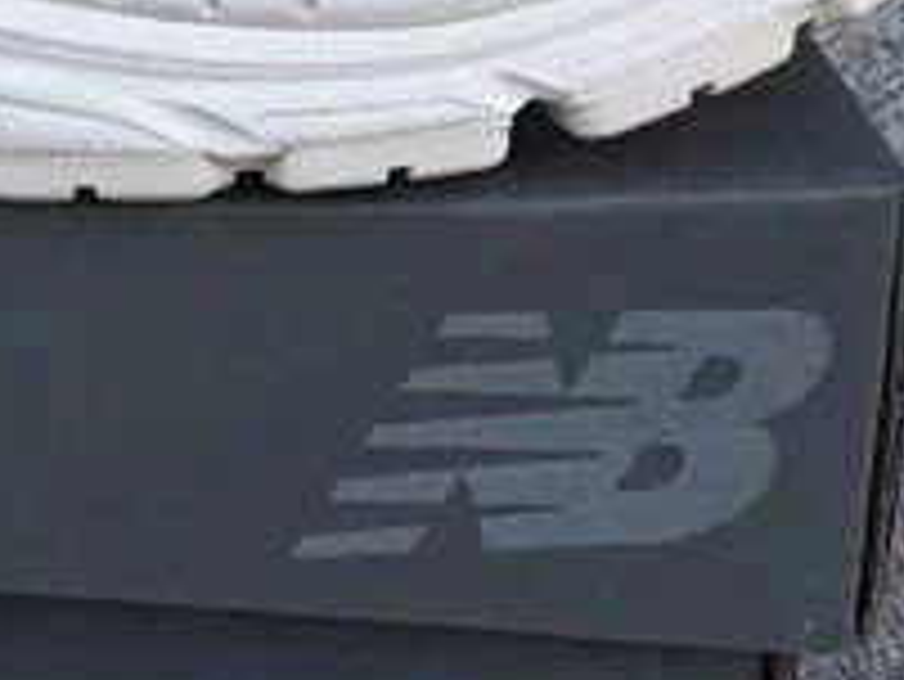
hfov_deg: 13.7
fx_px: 3632
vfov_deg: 10.6
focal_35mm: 139
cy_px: 29
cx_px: -229
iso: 25
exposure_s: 1/392
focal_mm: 3.3
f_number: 2.4
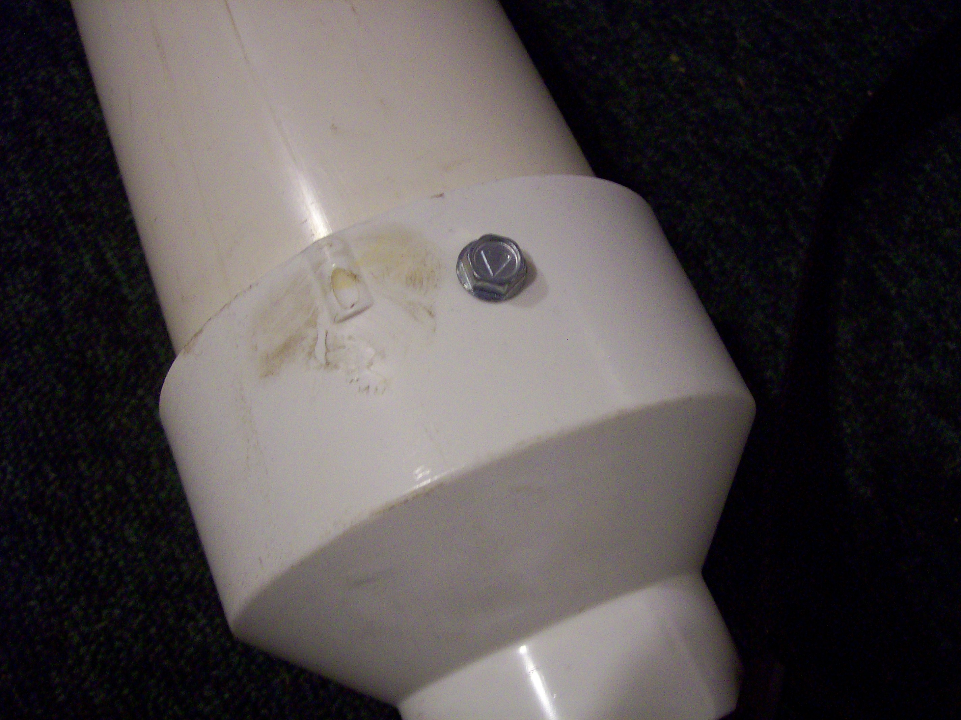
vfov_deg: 39.6
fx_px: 999
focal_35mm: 36
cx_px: 480
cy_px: 360
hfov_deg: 51.4
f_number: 2.7
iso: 160
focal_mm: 6
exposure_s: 1/13.2
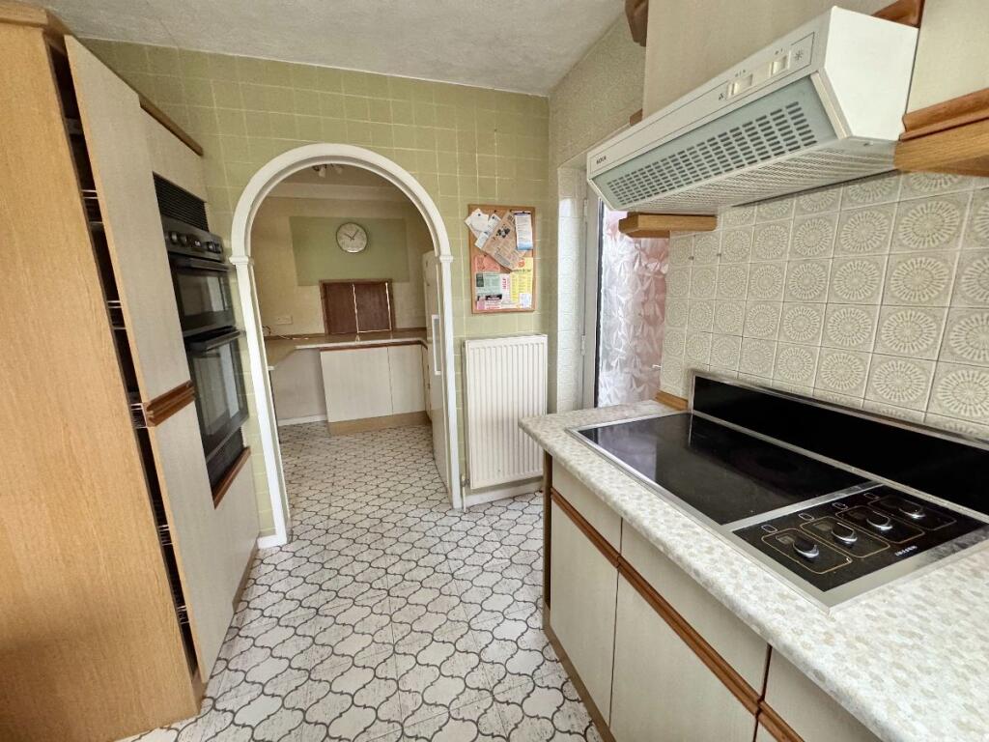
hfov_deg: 102.1
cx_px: 494
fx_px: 400
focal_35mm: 14
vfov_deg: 85.7
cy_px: 371
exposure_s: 1/50
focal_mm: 2.22
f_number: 2.2
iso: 500
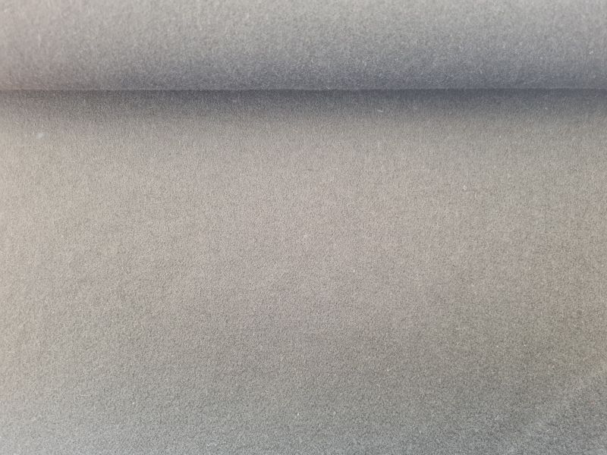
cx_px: 304
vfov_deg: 53.1
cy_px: 228
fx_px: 456
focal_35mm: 26
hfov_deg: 67.3
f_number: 1.8
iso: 640
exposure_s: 1/50
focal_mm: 5.4
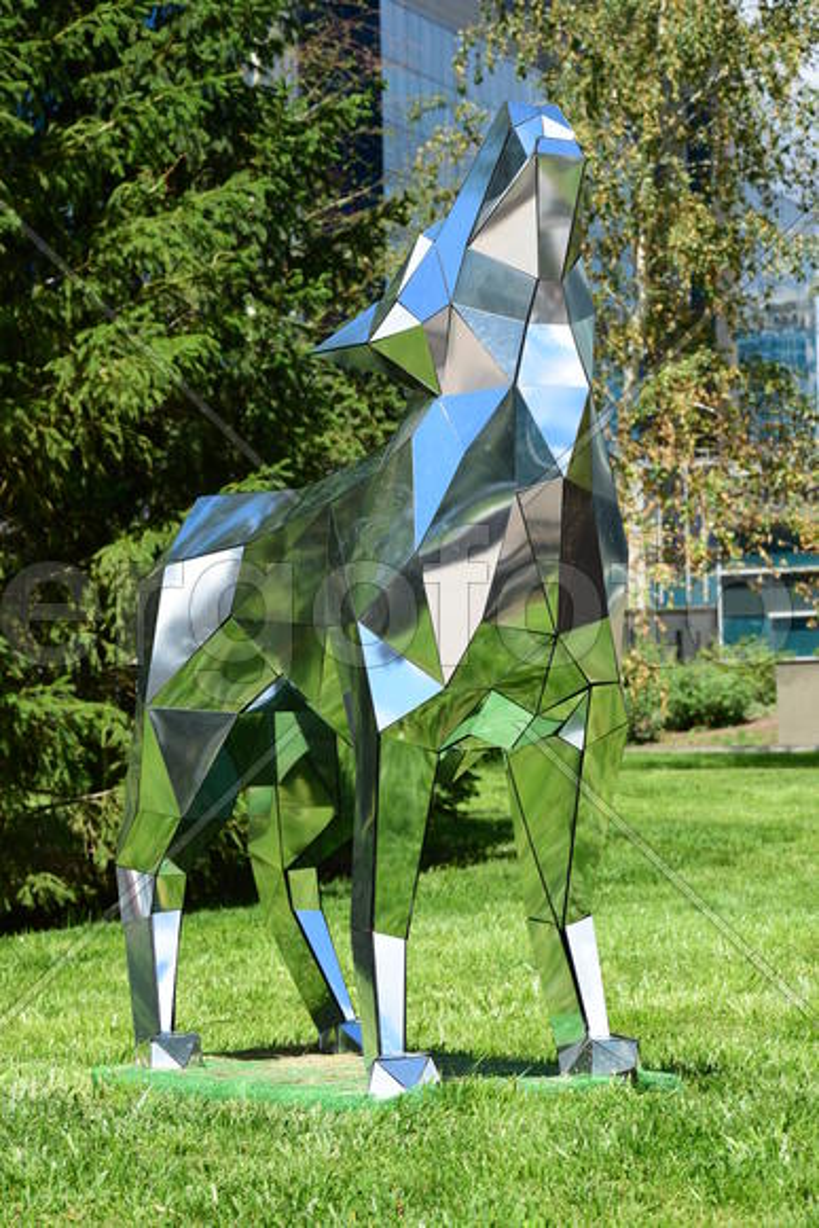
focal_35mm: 105
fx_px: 3581
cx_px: 410
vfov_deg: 19.5
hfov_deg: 13.0
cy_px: 614
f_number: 9
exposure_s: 1/160
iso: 100
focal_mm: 70
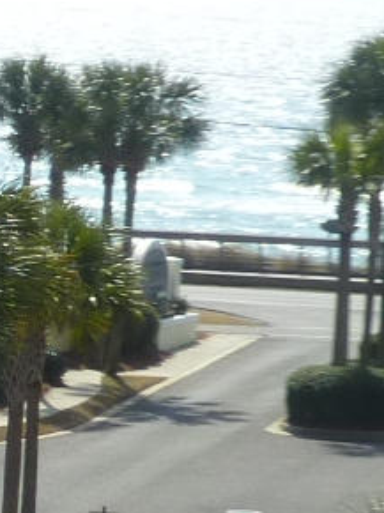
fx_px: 4918
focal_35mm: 332
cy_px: 426
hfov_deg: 4.2
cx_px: -1044
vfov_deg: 6.0
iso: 100
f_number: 4.2
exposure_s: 1/800
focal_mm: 8.5
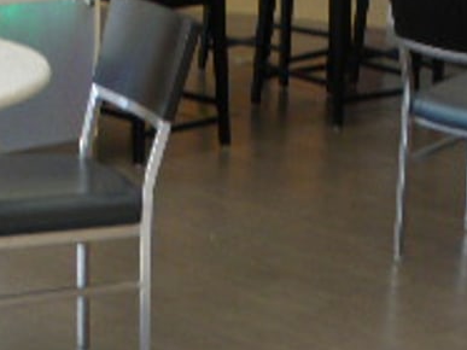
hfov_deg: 15.8
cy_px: 377
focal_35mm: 124
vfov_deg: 11.8
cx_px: 351
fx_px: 1672
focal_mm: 6.3
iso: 80
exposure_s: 1/30
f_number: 3.5
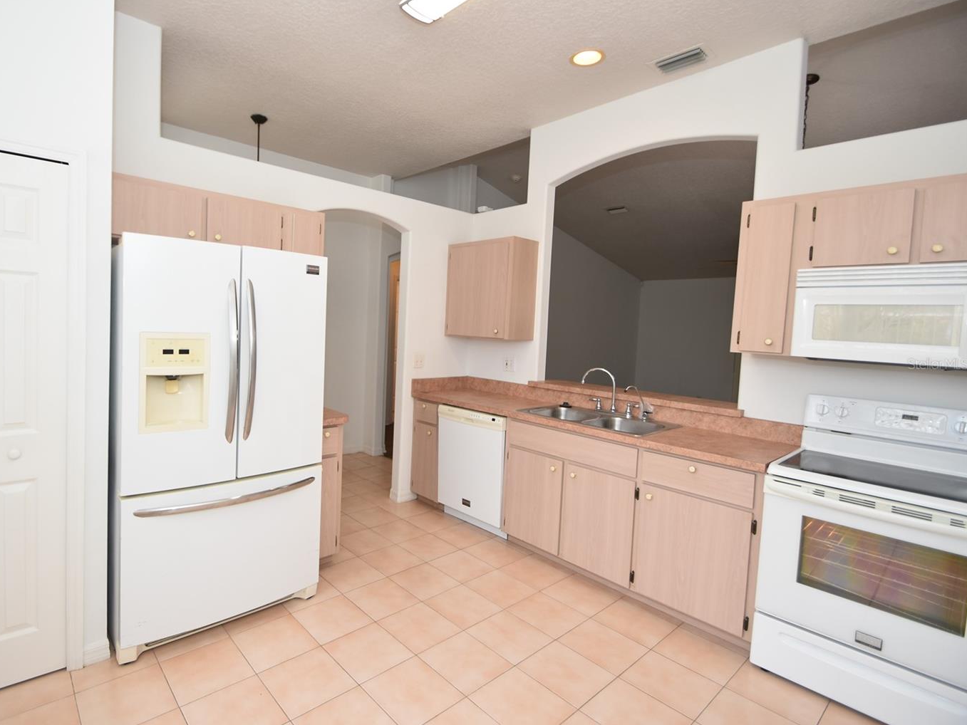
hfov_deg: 90.2
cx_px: 401
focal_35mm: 17
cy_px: 364
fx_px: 475
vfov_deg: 74.7
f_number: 5
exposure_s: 1/100
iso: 200
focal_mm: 10
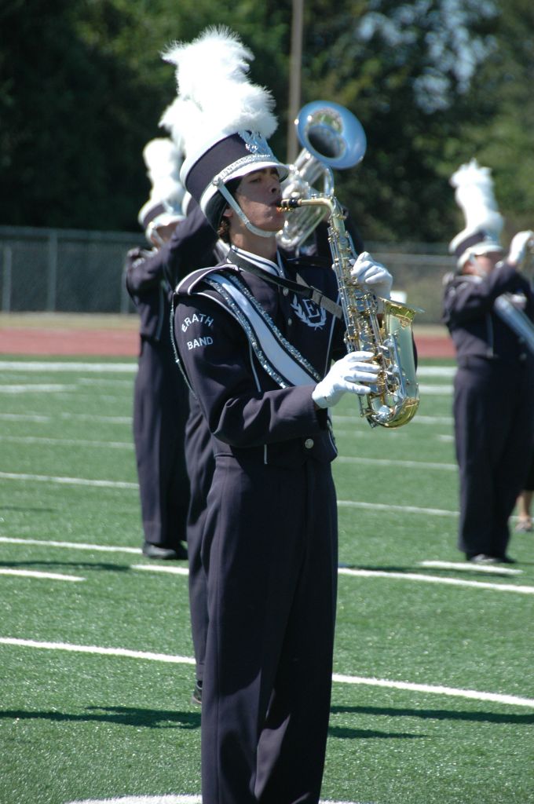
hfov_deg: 4.6
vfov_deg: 6.9
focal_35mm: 300
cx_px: 267
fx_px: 6693
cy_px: 402
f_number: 6.3
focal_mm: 200
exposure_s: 1/640
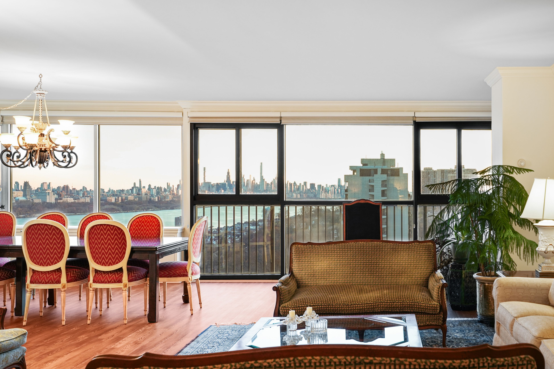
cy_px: 184
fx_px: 539
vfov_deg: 37.8
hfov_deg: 54.4
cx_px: 277
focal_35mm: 35
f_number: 8
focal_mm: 35
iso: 400
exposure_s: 1/5
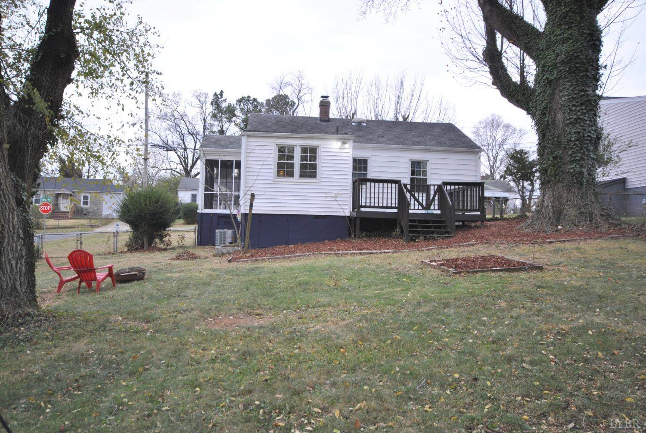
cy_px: 216
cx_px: 323
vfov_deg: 43.7
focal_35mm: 30
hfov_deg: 61.9
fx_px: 539
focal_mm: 20
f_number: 5.6
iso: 200
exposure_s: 1/80
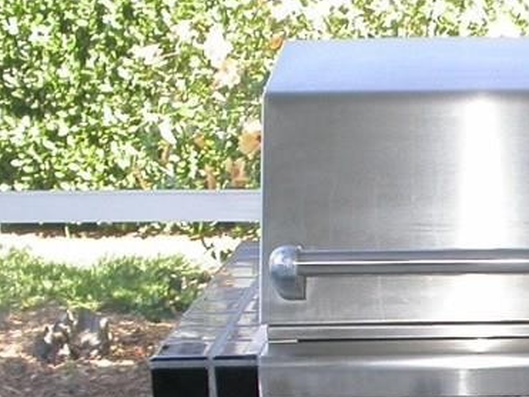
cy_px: 470
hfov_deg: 17.9
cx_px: 615
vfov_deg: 13.7
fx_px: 1604
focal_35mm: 105
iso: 100
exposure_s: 1/64
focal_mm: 7.85
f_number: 3.3
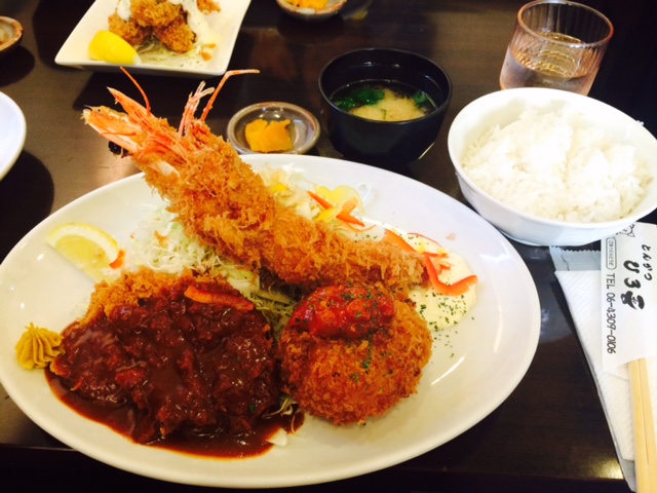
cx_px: 328
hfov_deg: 61.7
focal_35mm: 29
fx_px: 550
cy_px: 246
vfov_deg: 48.2
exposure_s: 1/30
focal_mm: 4.15
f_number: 2.2
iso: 125
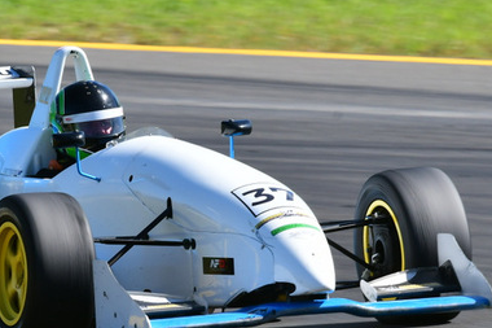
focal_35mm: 1201
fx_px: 16406
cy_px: 135
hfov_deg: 1.7
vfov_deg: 1.1
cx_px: 69
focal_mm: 380
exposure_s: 1/400
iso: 400
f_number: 11
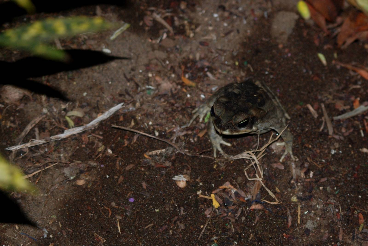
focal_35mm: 129
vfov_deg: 10.7
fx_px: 1320
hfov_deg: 15.9
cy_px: 123
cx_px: 184
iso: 400
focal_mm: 86
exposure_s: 1/60
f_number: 4
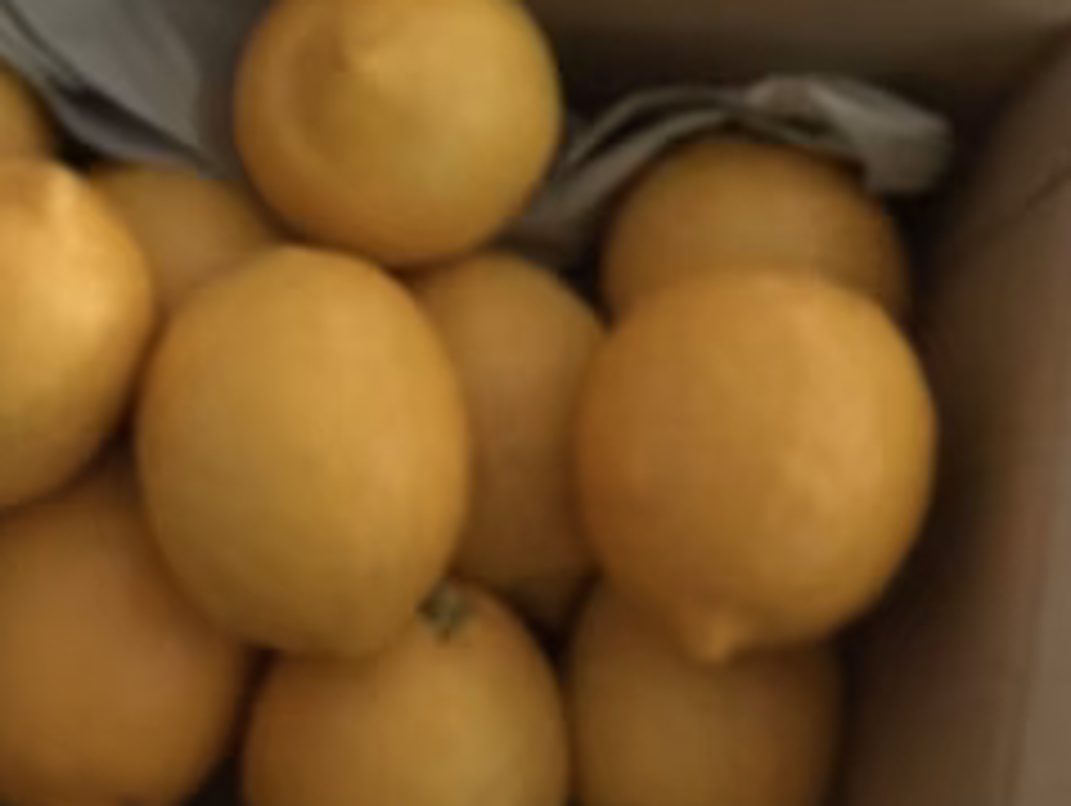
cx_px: 270
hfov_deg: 36.0
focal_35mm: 52
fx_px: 1610
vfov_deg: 27.8
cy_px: 243
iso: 800
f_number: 2.4
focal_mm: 3.3
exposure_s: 1/15
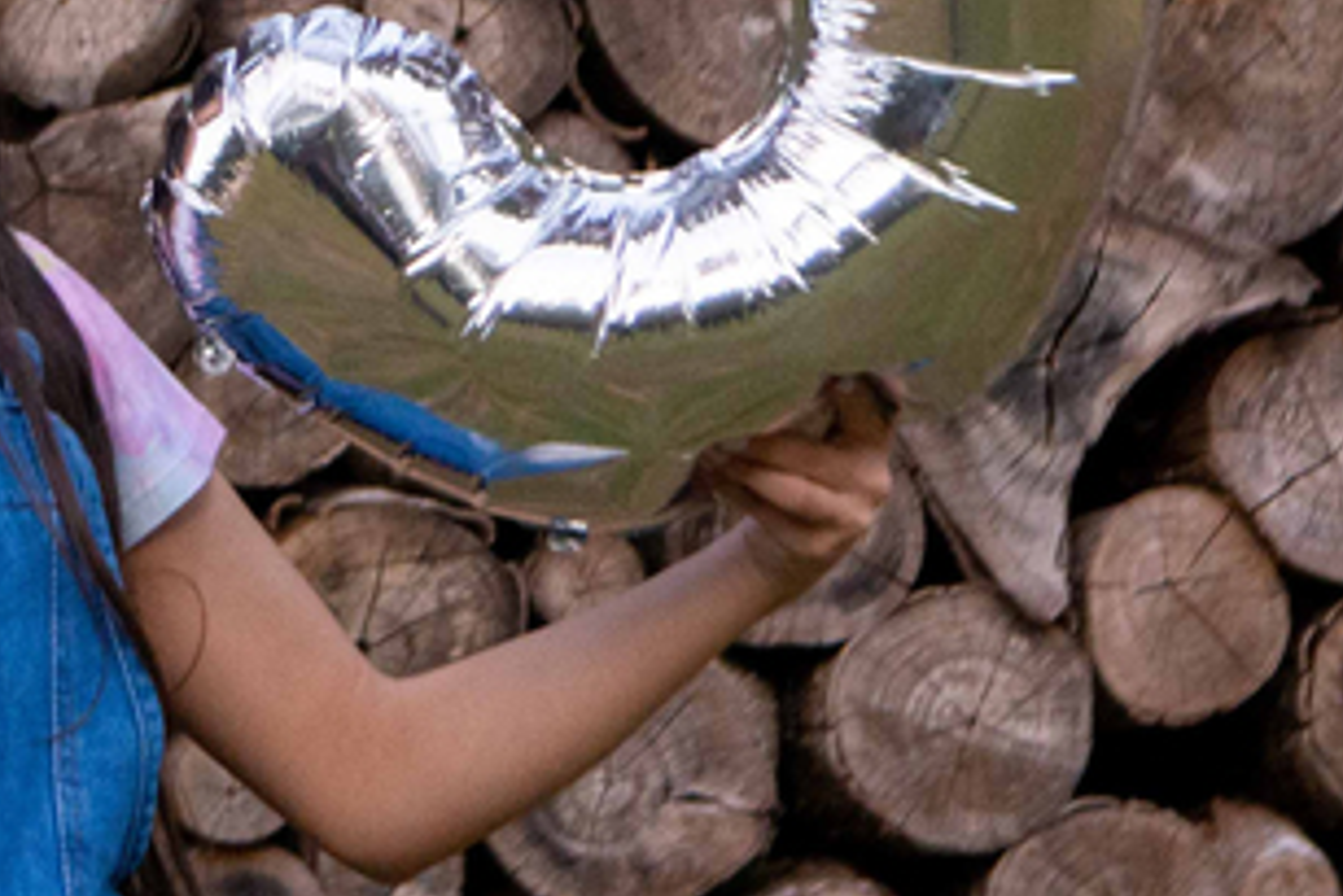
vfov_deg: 4.7
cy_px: 271
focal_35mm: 293
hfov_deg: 7.0
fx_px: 10935
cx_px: -232
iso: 800
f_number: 2.8
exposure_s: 1/160
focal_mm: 50
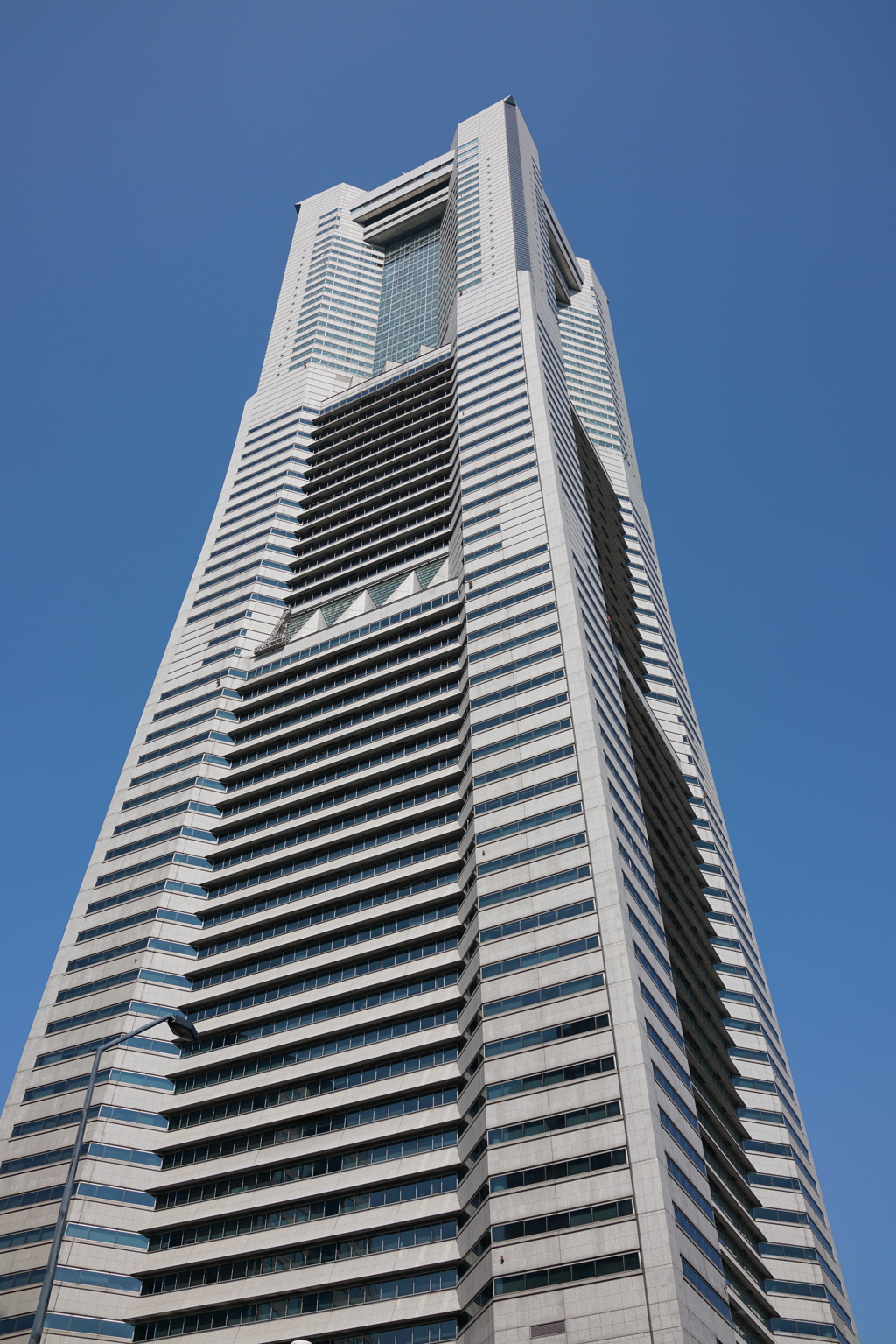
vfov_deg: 54.4
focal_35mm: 35
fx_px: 1306
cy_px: 672
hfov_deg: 37.9
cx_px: 448
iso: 100
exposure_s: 1/1000
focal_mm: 35
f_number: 5
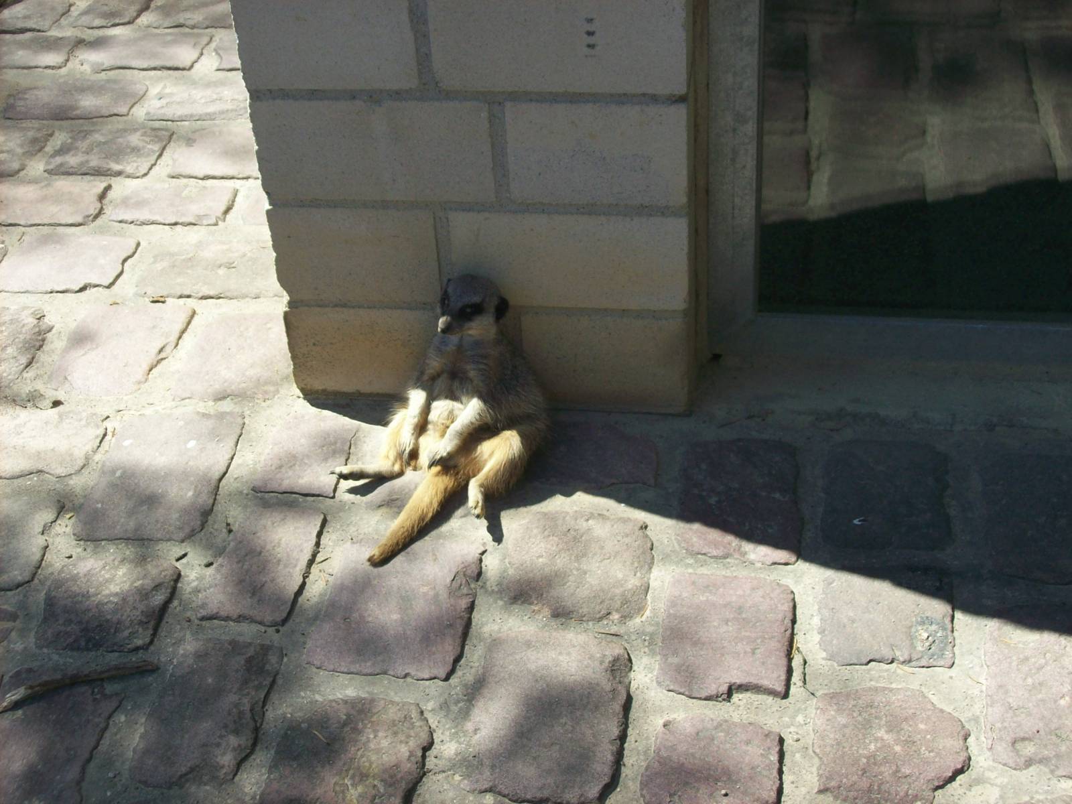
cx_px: 536
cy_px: 402
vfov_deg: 26.1
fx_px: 1734
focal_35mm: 56
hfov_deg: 34.3
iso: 80
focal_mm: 9.4
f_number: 3.4
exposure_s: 1/487
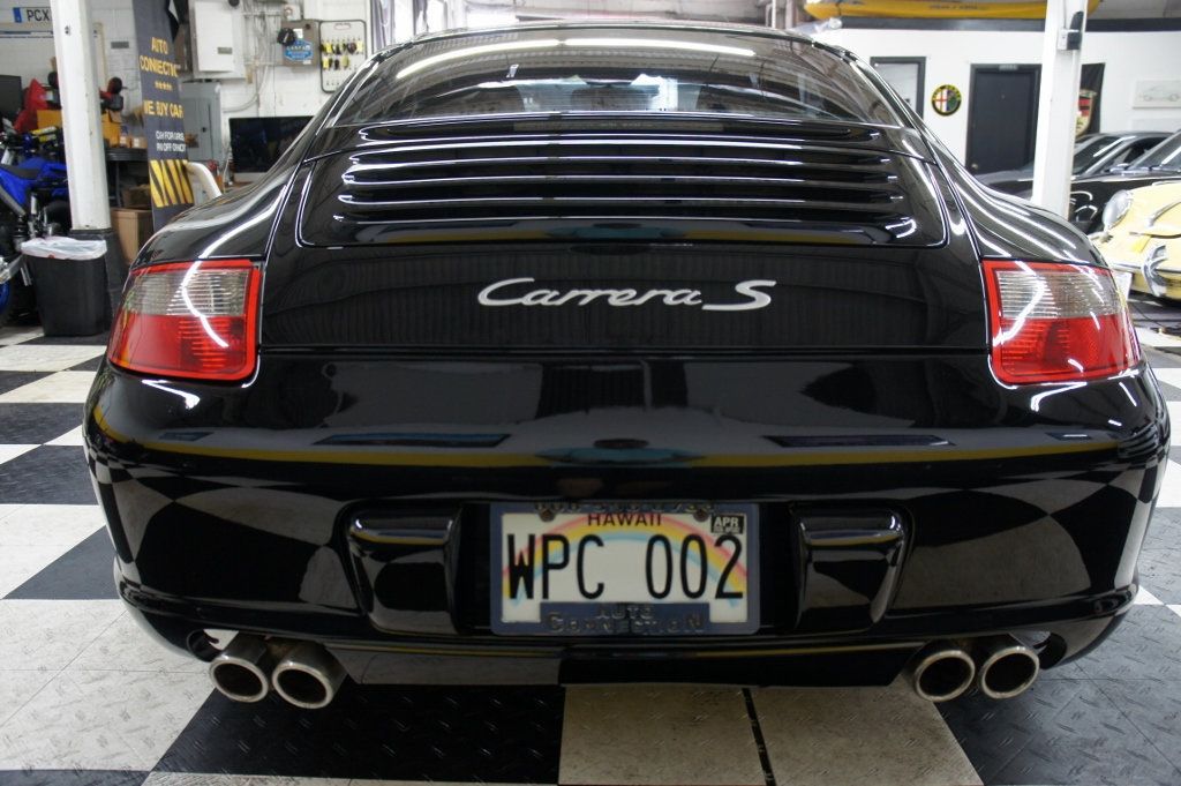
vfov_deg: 45.6
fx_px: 934
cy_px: 393
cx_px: 590
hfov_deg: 64.6
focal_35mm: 28
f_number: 3.5
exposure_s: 1/30
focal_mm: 19
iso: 500
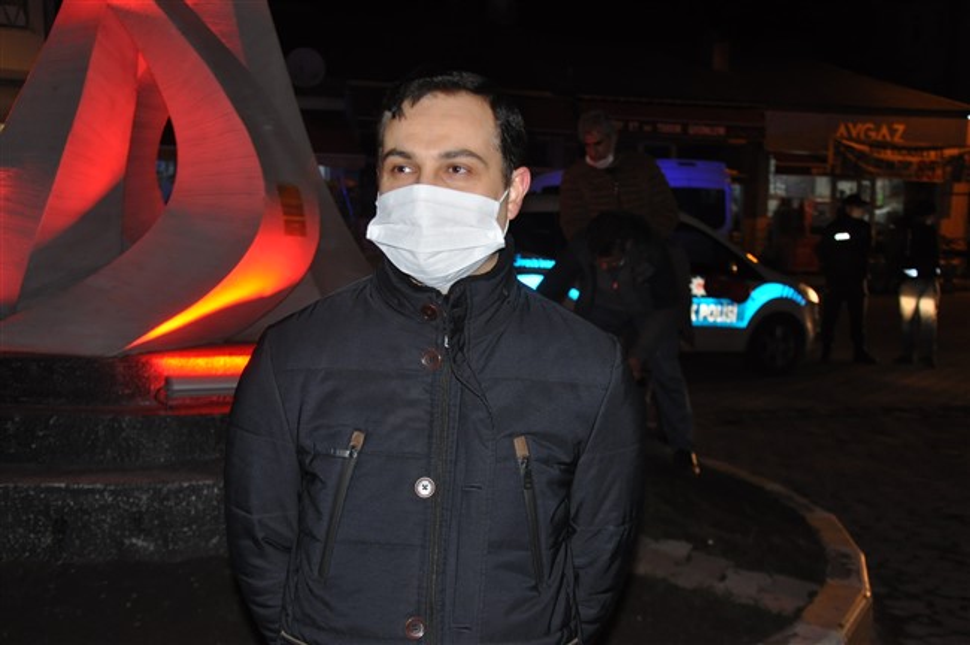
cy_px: 322
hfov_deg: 41.2
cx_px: 485
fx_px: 1292
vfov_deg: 28.0
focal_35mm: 48
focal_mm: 32
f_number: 4.2
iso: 1000
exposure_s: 1/60
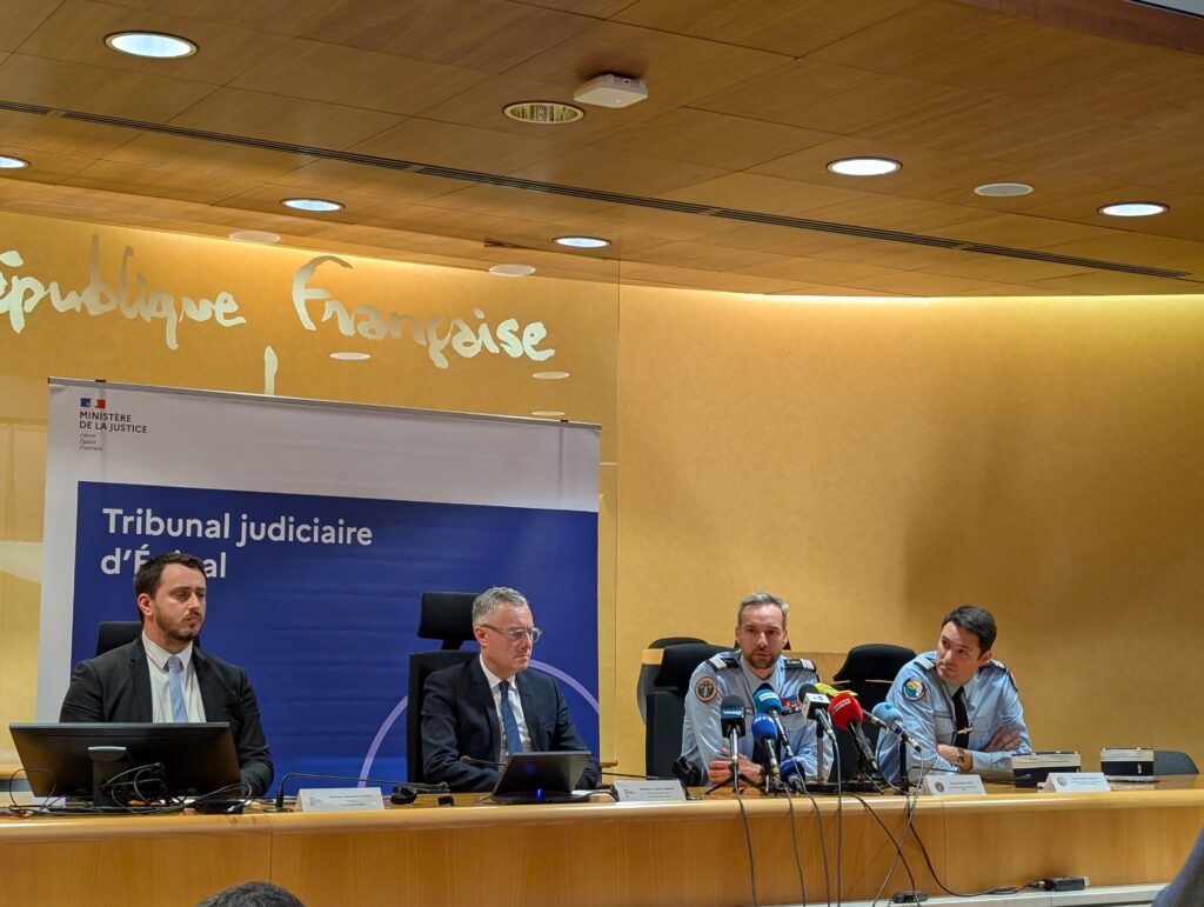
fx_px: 1707
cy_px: 454
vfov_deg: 29.7
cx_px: 602
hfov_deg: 38.9
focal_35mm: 49
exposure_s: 1/25
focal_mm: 6.9
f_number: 1.68
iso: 82
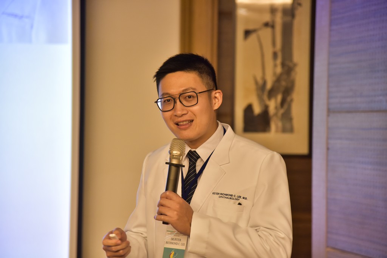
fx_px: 1291
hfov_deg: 17.1
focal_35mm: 120
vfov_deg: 11.4
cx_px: 194
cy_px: 129
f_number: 4
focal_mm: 120
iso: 3200
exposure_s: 1/100
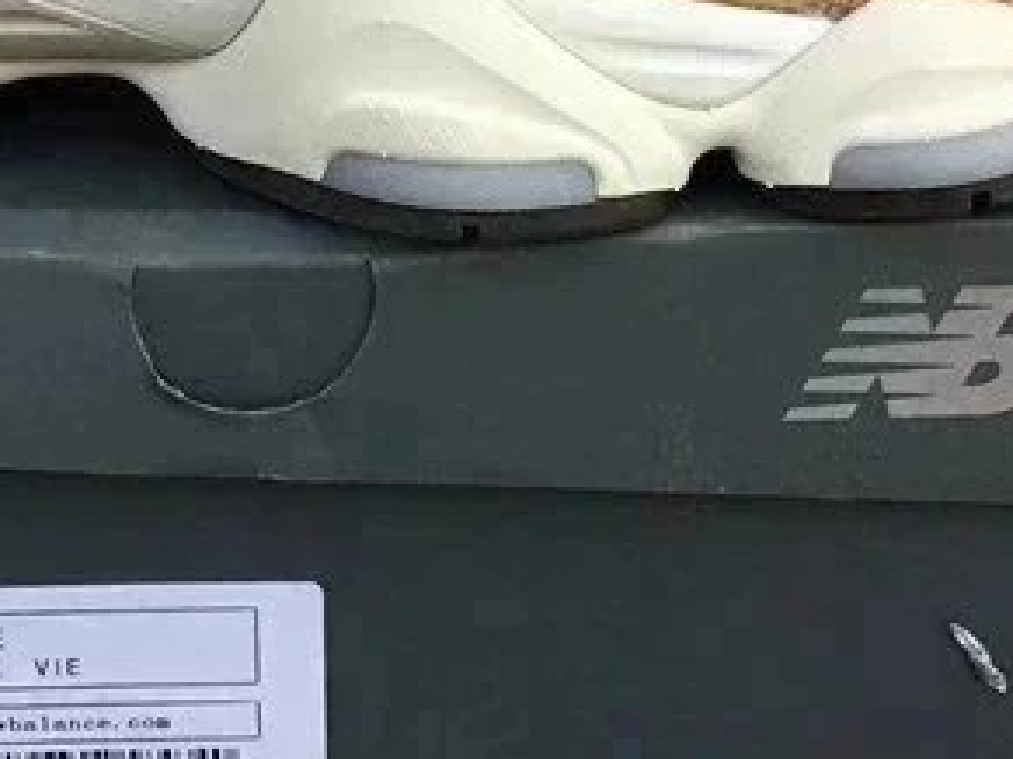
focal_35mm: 96
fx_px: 2808
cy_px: 47
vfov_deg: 15.2
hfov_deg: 20.3
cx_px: 258
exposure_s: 1/210
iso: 25
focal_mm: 3.3
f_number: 2.4
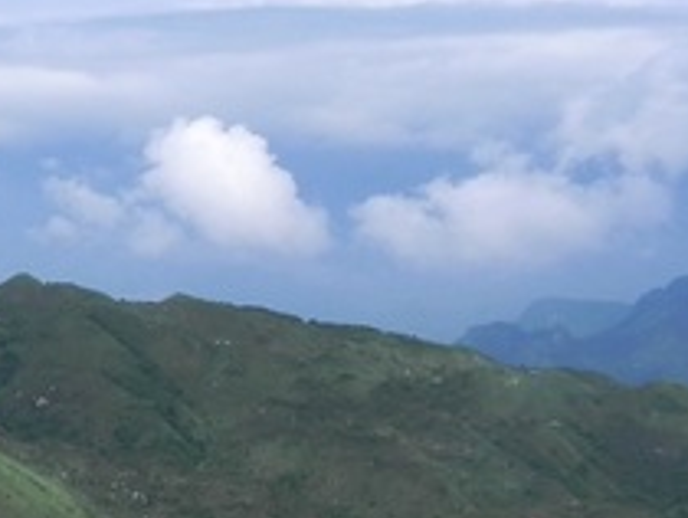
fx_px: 2189
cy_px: 333
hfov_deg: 16.6
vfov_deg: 13.5
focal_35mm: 110
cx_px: -262
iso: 160
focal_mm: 5.9
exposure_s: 1/440
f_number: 7.1
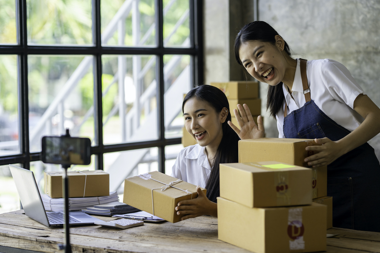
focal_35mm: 86
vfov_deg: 15.9
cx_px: 189
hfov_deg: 23.6
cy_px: 127
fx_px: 908
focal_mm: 85
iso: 100
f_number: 2.2
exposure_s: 1/160
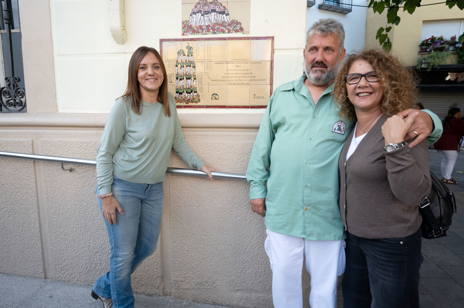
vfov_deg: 61.9
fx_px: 258
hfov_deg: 84.0
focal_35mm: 20
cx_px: 232
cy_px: 154
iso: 400
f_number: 4
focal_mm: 20
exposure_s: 1/500
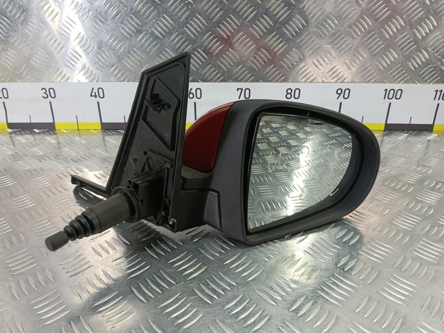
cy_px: 166
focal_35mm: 23
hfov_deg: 73.9
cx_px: 222
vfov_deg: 58.9
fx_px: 295
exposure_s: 1/50
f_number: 1.6
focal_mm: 4.11
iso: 144
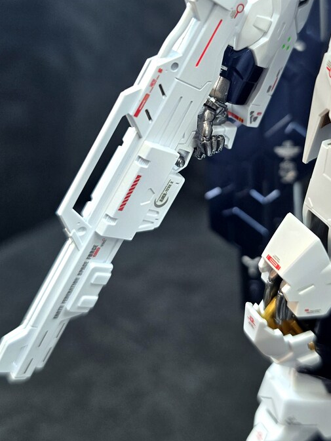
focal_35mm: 41
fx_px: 523
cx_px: 211
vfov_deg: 45.4
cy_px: 170
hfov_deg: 34.9
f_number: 1.7
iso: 250
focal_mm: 6.3
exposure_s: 1/120
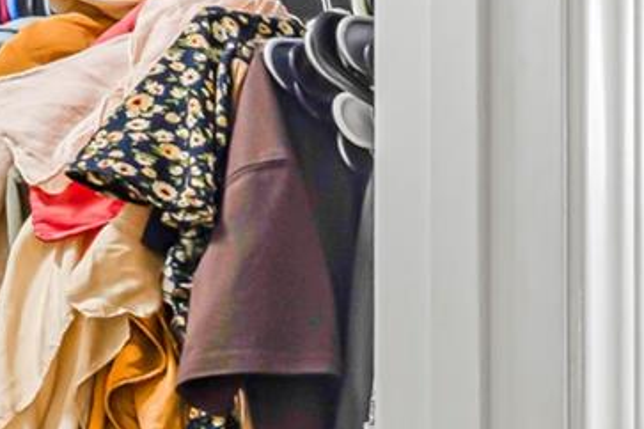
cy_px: 705
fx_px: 1413
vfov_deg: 15.5
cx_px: 1526
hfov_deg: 15.2
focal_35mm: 79
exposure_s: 1/3
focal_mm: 14
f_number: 11
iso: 250
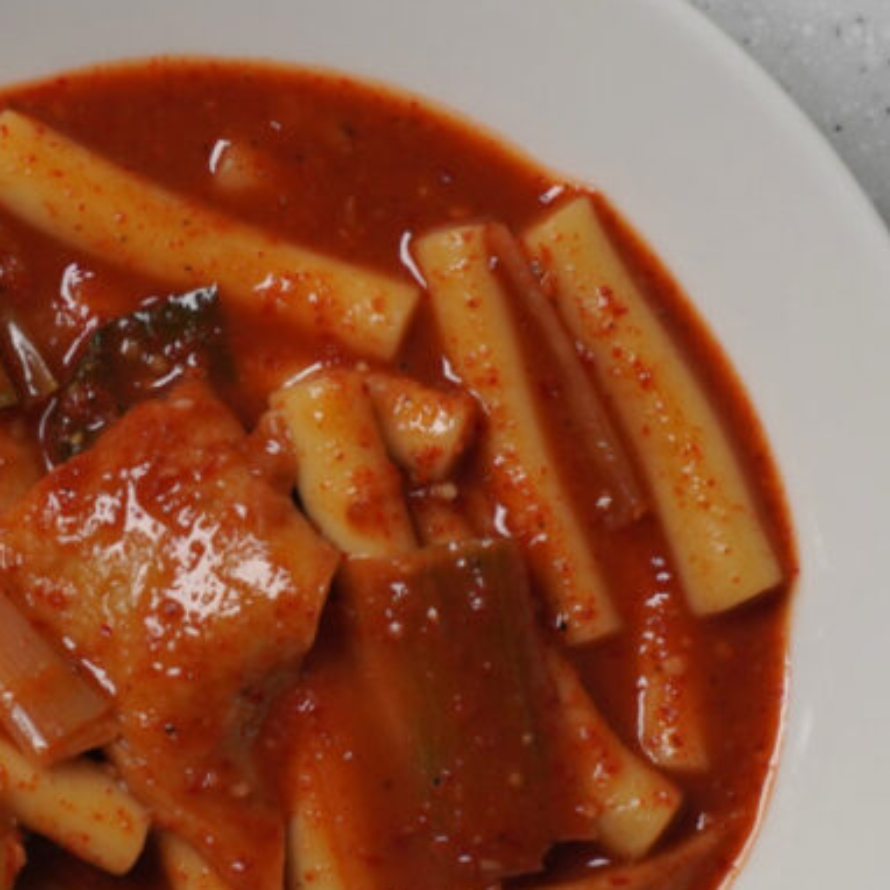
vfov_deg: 10.2
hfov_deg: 10.2
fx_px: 4974
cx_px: 203
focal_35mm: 171
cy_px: 636
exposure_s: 1/80
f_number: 5.6
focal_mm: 50
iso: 320
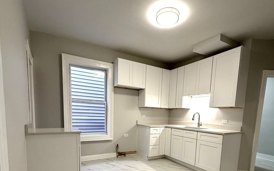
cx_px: 138
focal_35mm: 20
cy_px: 132
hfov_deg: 85.0
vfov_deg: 56.2
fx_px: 149
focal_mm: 2.22
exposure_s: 1/120
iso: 160
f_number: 2.2
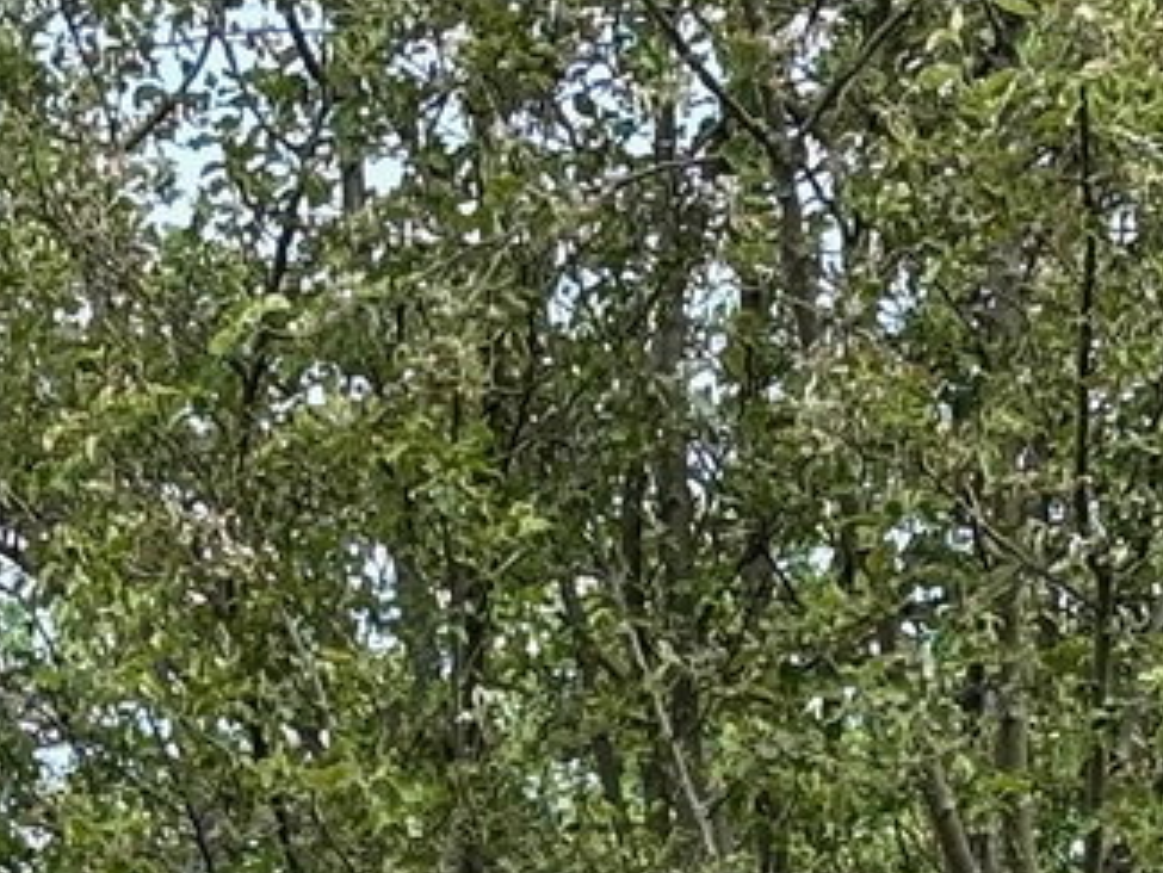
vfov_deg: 5.6
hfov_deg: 7.7
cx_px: 483
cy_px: 2007
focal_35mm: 256
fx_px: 8604
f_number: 1.6
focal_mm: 5.96
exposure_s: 1/1205
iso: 40
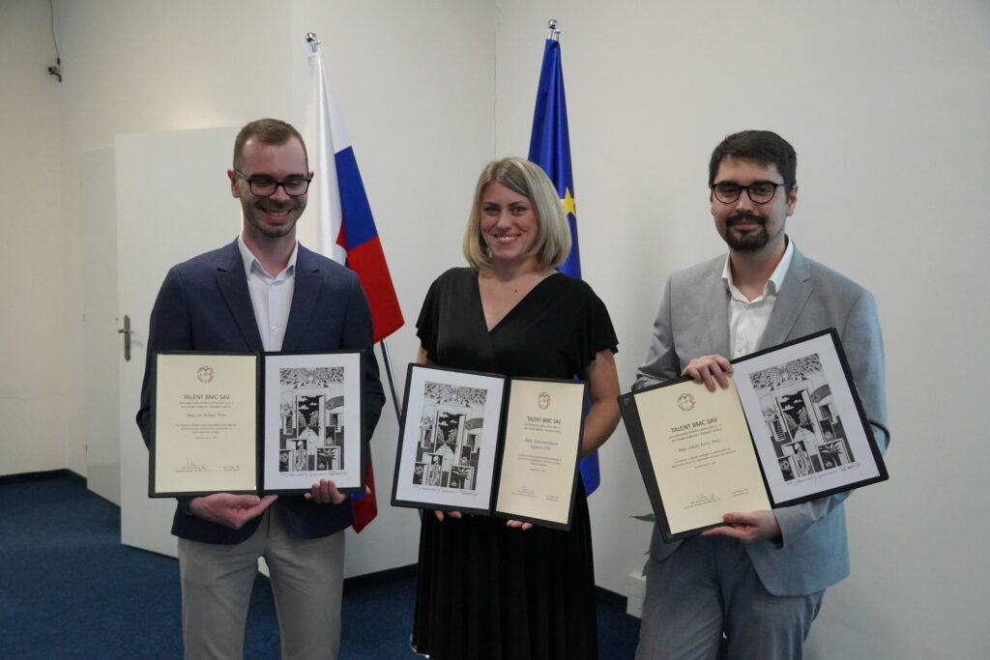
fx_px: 1114
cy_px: 330
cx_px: 495
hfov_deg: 47.9
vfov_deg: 33.0
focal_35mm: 40
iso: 6400
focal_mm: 27
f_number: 4.5
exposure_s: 1/125
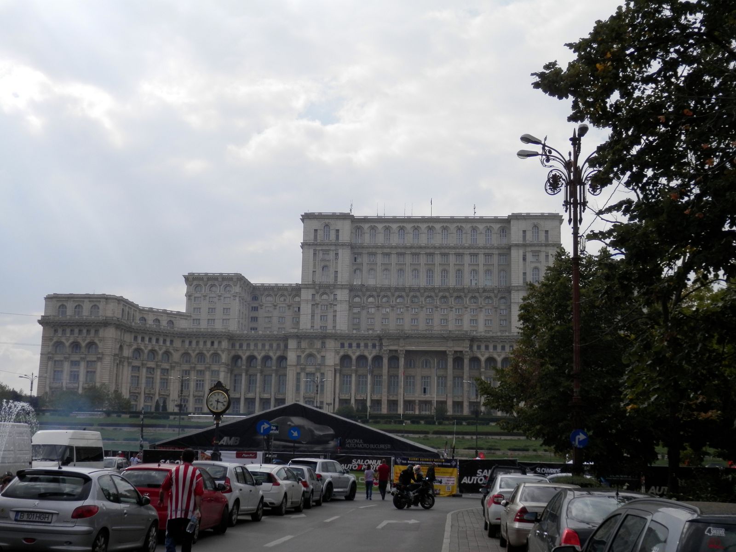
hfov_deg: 42.1
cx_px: 368
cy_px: 276
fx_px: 957
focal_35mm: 45
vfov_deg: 32.2
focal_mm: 8
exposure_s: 1/125
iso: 80
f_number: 10.8
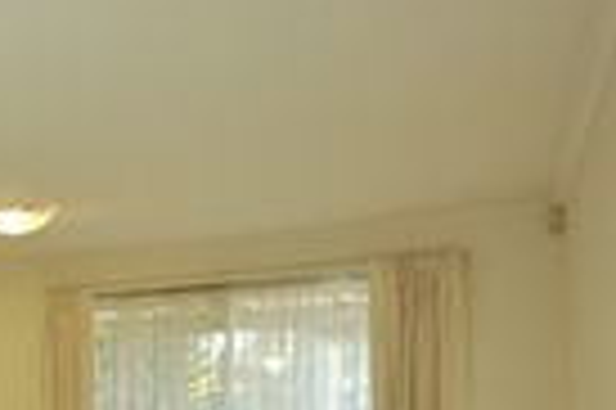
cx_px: -193
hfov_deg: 31.4
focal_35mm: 48
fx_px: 820
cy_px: 399
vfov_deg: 26.7
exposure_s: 1/40
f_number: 3.2
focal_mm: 14
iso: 200
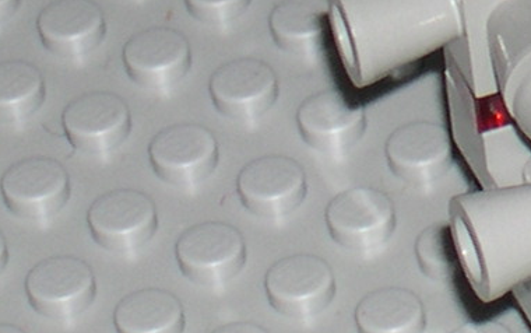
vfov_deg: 2.0
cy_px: -421
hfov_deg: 3.2
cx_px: 1094
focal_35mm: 646
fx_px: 9354
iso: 100
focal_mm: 21.6
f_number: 4.8
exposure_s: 1/60
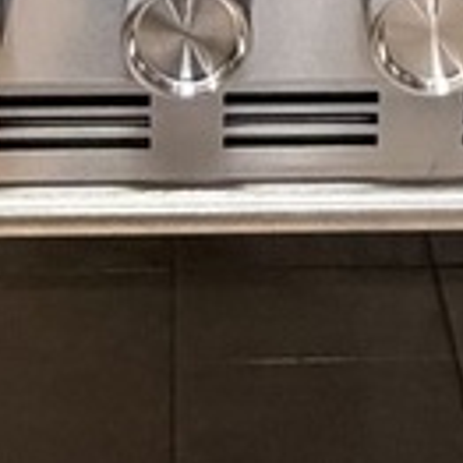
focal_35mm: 102
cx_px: 216
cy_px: -551
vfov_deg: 13.7
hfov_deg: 17.1
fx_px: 1544
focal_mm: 2.22
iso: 800
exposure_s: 1/60
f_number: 2.2
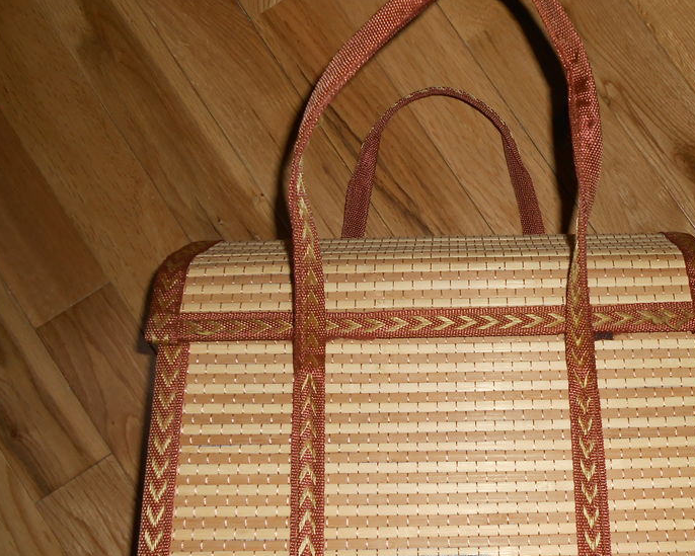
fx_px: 761
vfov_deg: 40.0
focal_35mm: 37
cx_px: 494
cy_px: 329
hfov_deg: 47.8
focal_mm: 4.6
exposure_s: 1/25
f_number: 3.5
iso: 80
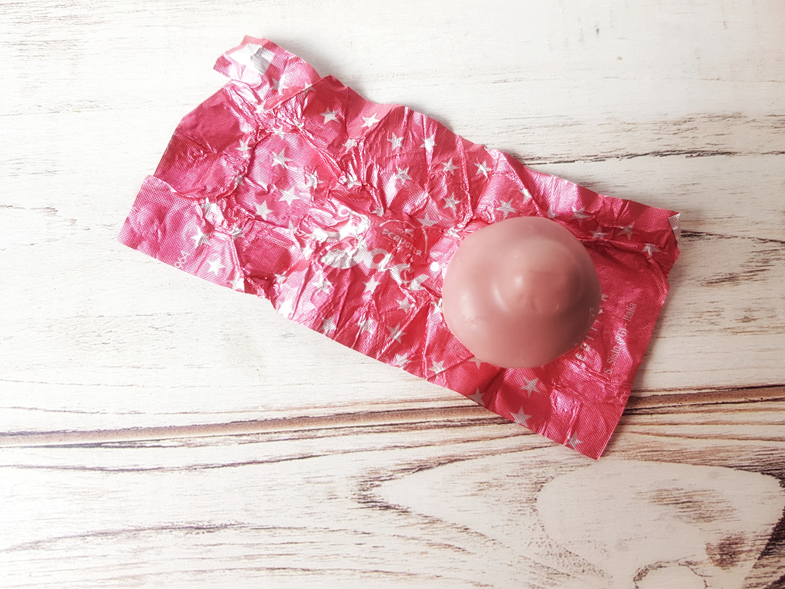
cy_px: 294
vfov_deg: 53.1
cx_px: 392
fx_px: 590
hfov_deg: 67.3
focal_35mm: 26
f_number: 1.7
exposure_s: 1/50
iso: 80
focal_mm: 4.2
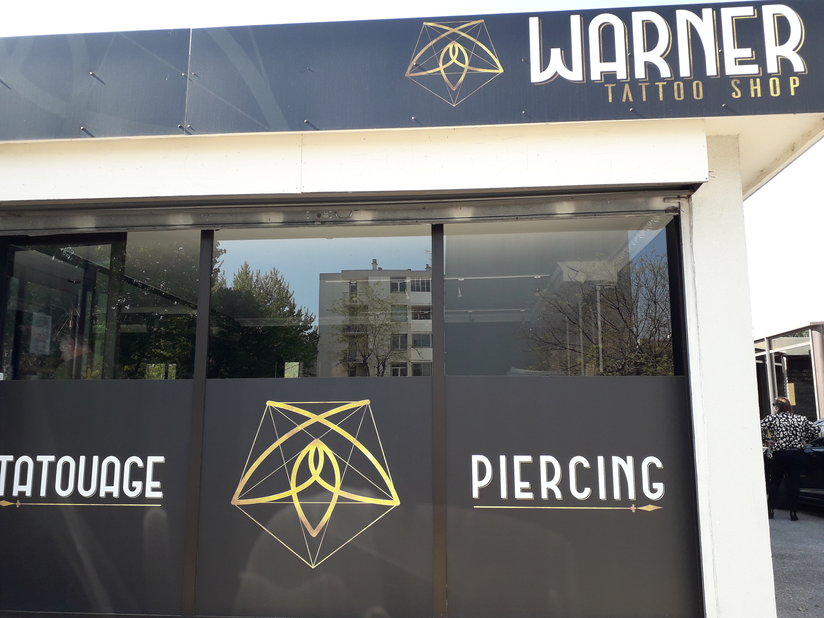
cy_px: 309
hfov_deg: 65.3
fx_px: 643
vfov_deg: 51.4
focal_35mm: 27
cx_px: 412
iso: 40
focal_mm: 3.6
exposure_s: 1/295
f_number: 1.9
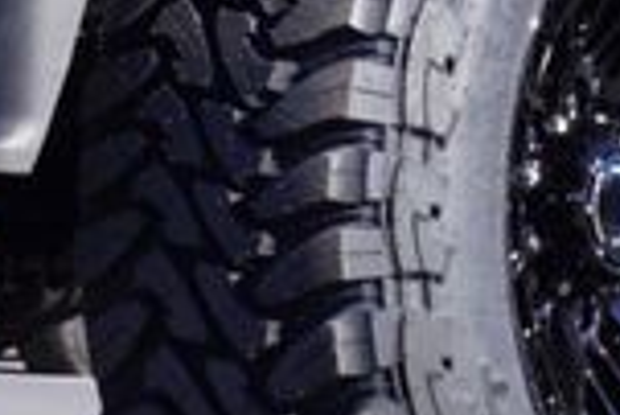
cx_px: 468
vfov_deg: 5.1
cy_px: -378
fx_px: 4568
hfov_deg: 7.8
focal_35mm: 265
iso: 100
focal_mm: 26
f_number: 8
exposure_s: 1/100
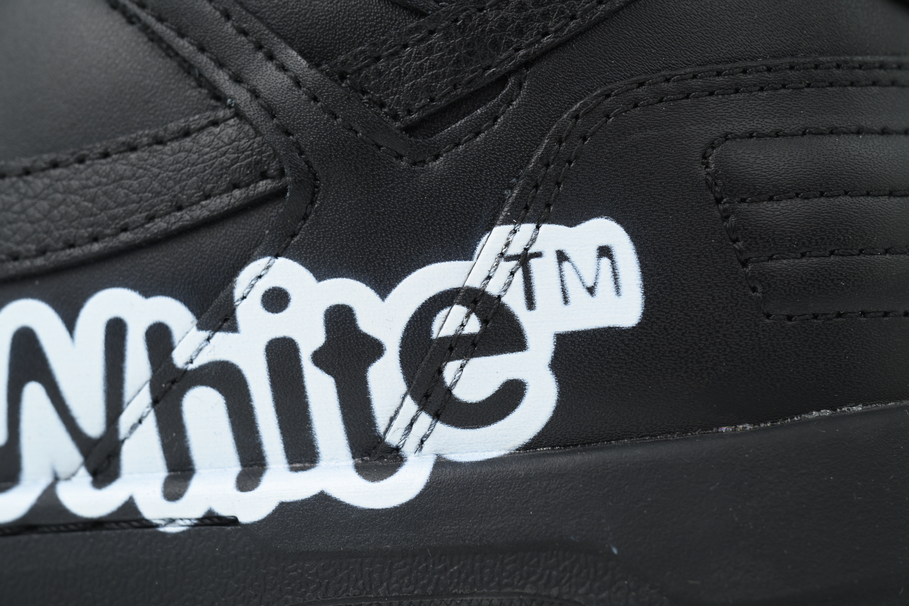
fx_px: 2373
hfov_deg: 21.7
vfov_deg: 14.6
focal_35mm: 94
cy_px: 303
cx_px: 454
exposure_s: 1/100
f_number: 9
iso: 400
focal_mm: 94
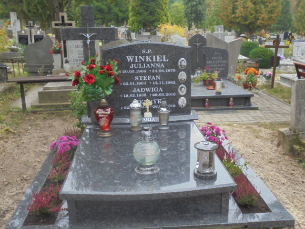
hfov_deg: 49.0
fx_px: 335
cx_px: 152
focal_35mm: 38
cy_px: 114
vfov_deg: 37.7
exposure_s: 1/40
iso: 100
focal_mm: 6.9
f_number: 4.2
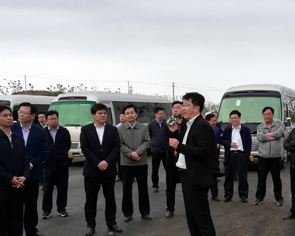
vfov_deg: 41.0
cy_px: 139
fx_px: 314
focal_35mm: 36
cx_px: 128
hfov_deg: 50.1
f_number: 2.2
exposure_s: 1/200
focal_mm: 3.83
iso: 50
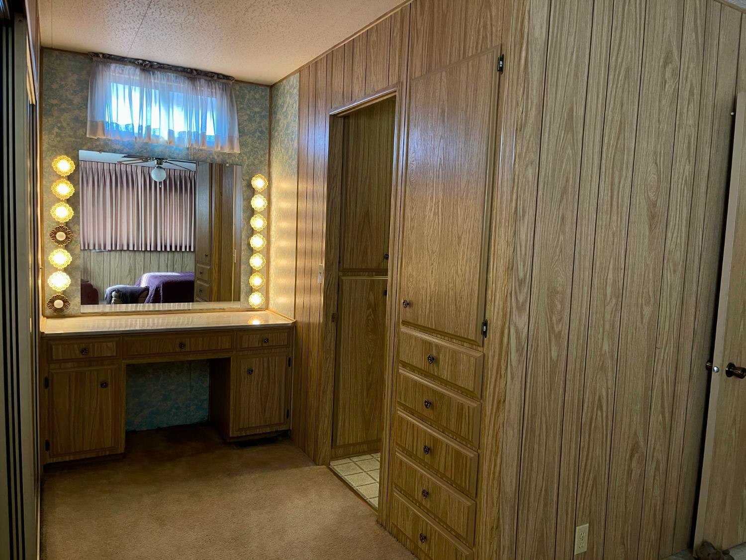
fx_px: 539
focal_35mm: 25
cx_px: 373
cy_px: 280
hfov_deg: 69.4
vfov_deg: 54.9
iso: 125
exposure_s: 1/86
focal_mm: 5.1
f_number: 1.6
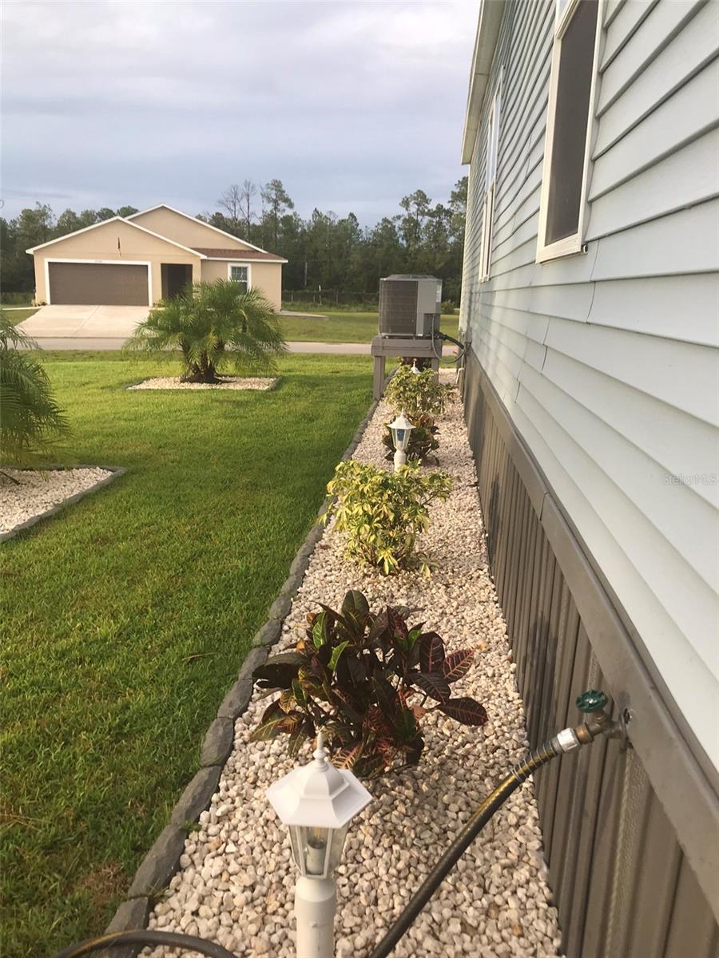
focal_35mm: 28
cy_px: 479
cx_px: 360
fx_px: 775
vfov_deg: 63.4
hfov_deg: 49.7
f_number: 1.8
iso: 20
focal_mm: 3.99
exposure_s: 1/265
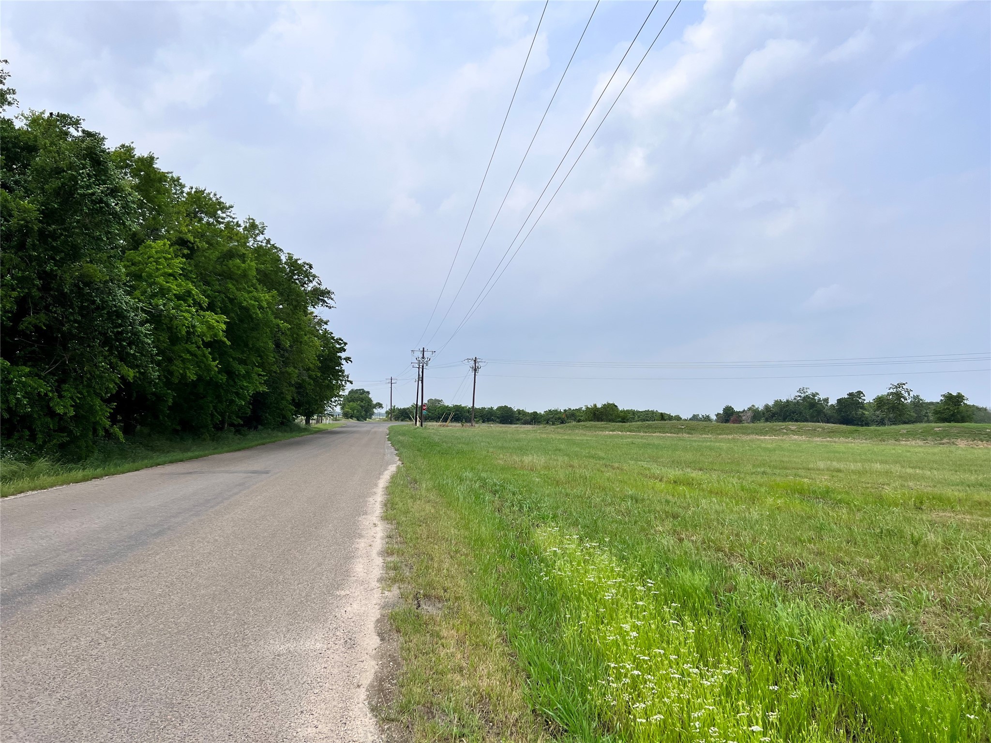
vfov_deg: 53.1
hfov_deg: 67.3
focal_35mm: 26
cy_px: 372
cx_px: 496
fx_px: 744
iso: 50
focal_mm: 5.7
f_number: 1.5
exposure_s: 1/8000
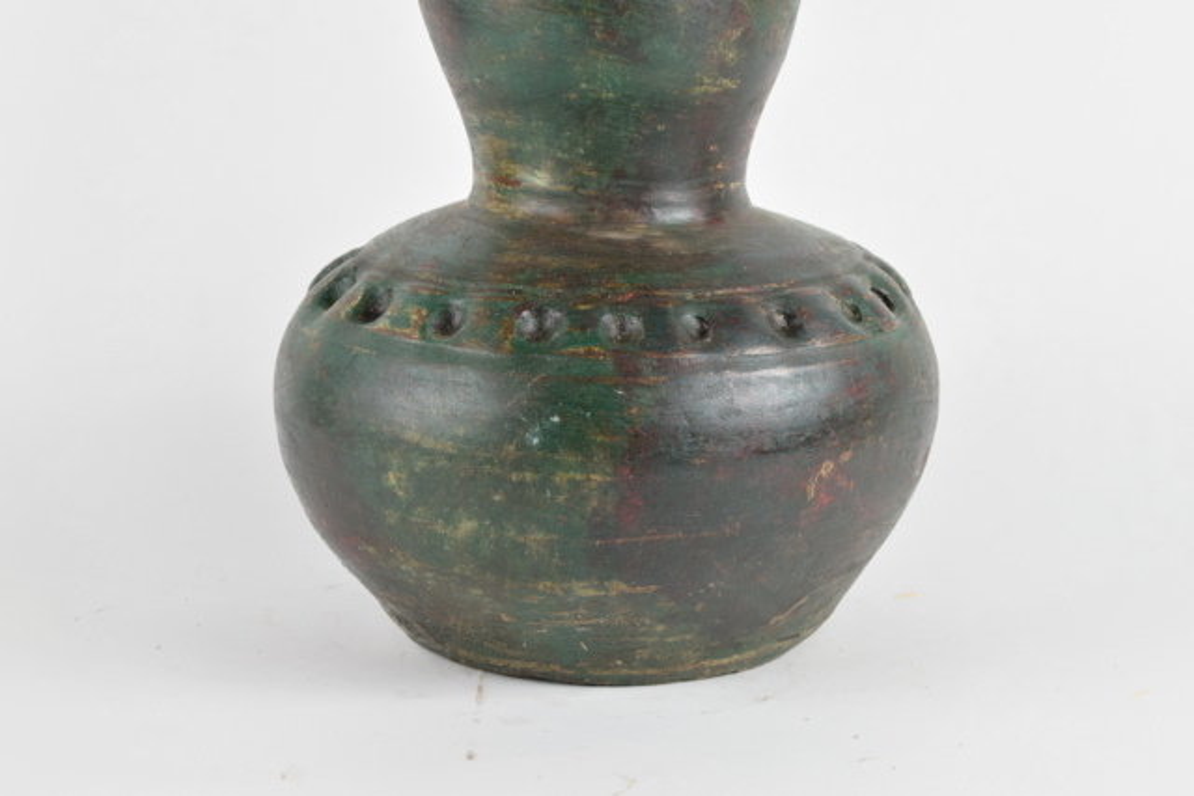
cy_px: 398
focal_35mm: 82
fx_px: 2737
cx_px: 597
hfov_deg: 24.6
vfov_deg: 16.6
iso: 800
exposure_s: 1/125
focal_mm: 55
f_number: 9
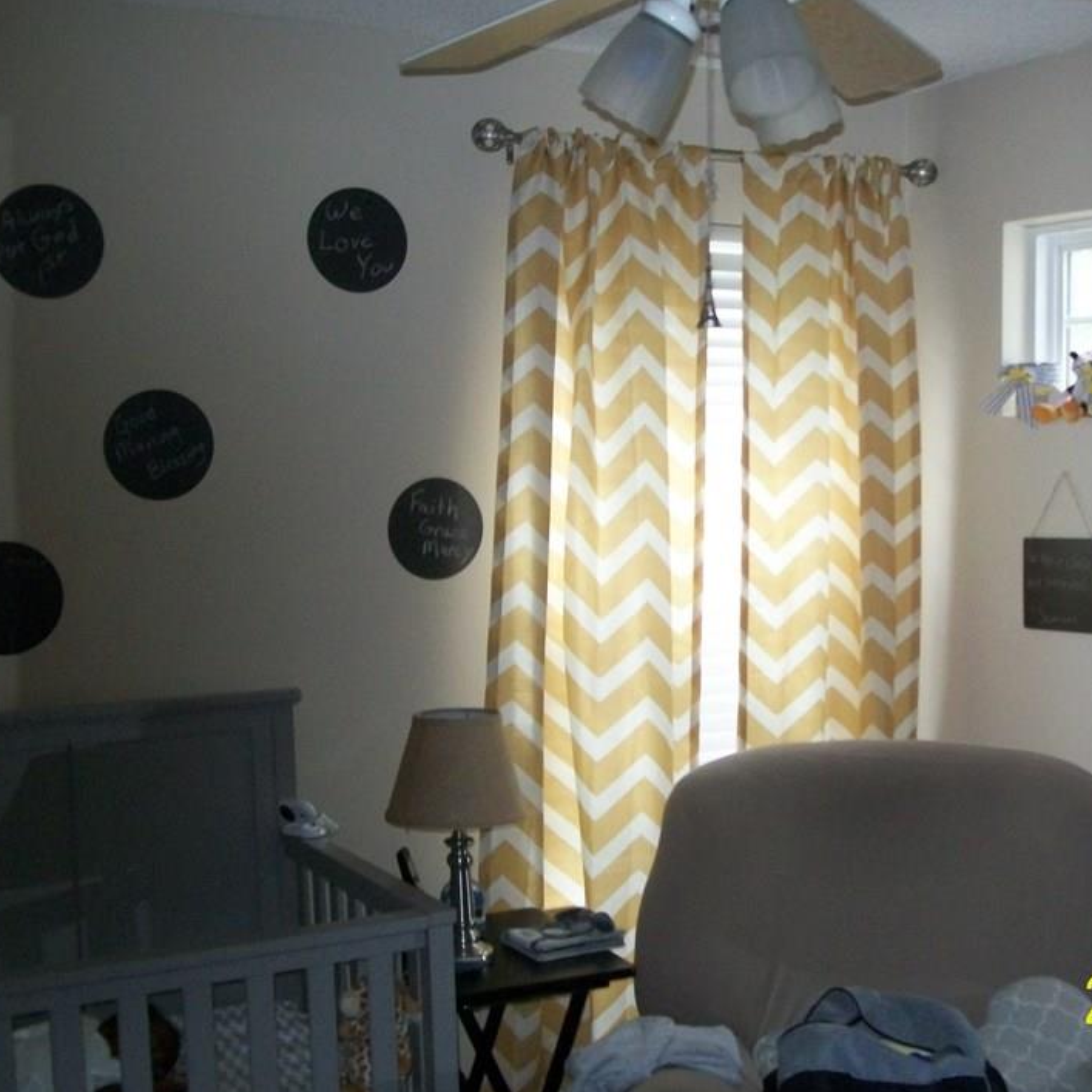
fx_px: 1642
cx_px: 696
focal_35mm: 46
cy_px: 541
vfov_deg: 36.8
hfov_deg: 36.5
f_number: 2.7
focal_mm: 6
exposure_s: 1/125
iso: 160
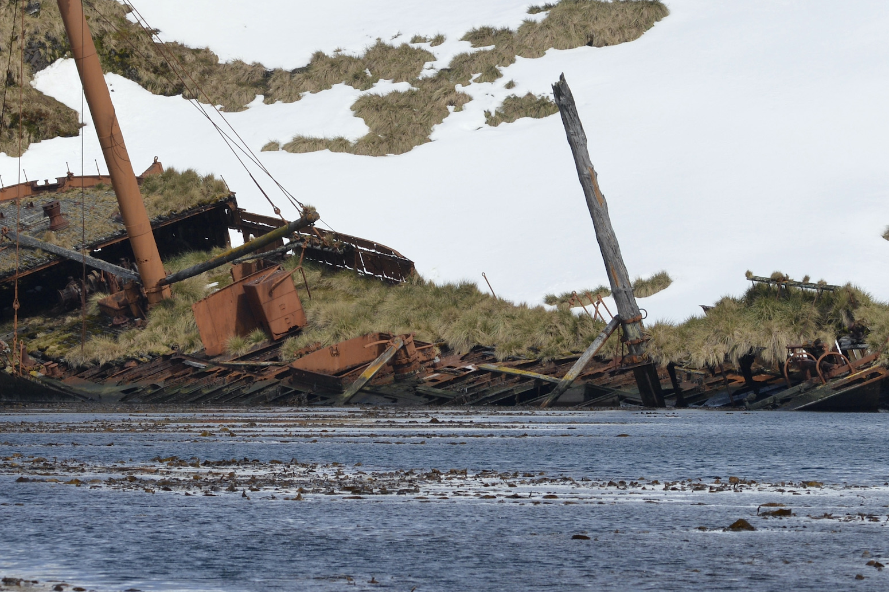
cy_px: 135
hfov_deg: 9.8
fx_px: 5160
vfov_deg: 6.6
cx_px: 391
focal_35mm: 209
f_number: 11
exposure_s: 1/1000
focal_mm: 135
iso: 400
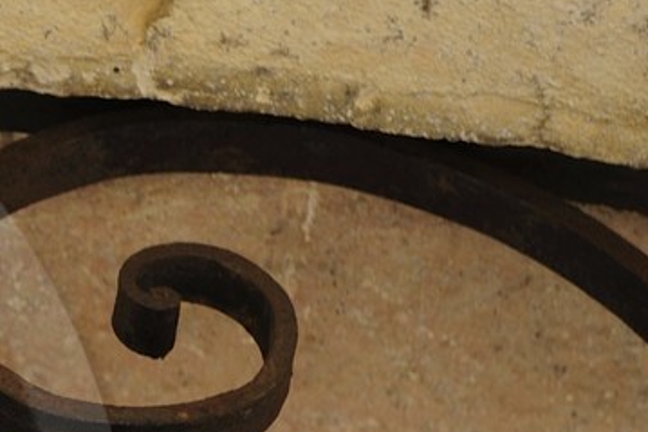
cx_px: -606
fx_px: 5613
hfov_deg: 6.4
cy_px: 640
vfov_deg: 4.4
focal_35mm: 312
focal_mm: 70
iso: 200
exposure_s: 1/160
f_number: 4.5
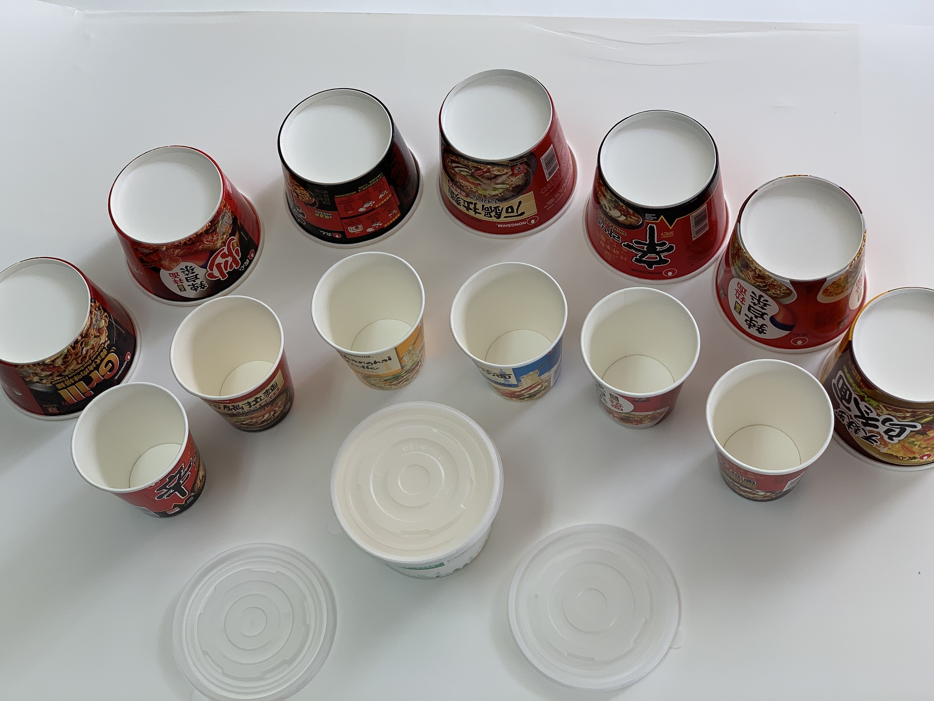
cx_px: 467
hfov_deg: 36.8
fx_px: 1403
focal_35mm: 52
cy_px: 350
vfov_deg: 28.0
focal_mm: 6
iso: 50
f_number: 2.4
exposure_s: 1/122
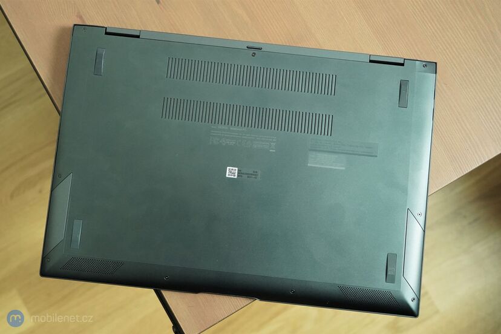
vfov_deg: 37.9
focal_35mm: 35
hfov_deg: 54.4
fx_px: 487
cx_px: 250
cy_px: 167
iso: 8000
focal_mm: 35
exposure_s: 1/200
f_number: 6.3
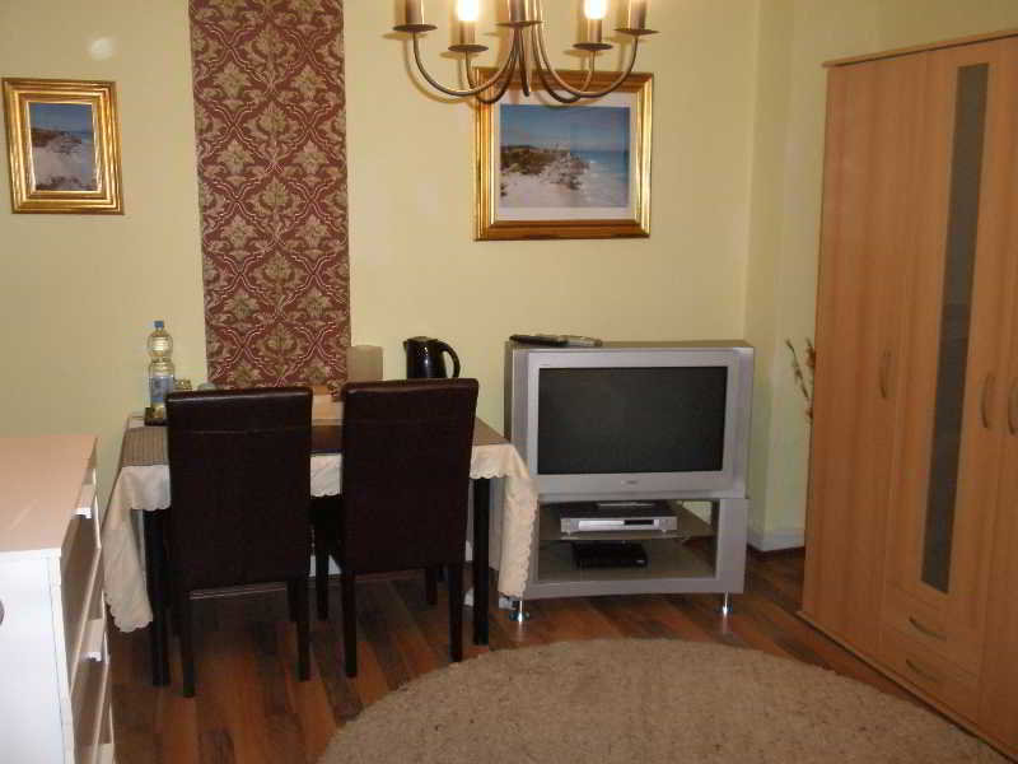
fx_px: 1088
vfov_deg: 38.7
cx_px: 509
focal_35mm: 37
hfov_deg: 50.1
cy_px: 382
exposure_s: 1/30
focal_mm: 6.6
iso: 200
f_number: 3.5
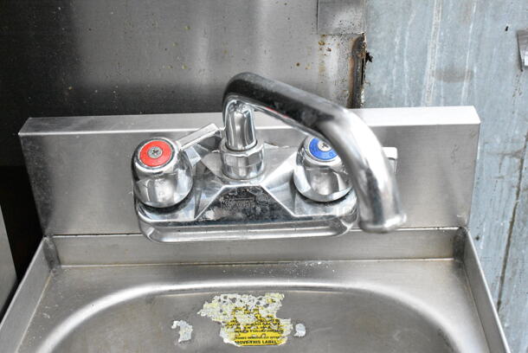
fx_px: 749
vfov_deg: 26.5
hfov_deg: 38.8
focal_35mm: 51
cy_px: 176
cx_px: 264
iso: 6400
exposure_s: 1/500
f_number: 11
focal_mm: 34
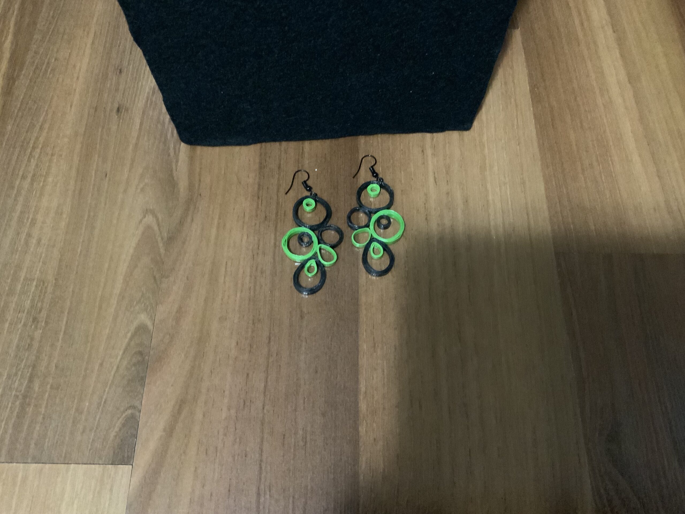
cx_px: 342
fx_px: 574
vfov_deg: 48.2
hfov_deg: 61.7
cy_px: 257
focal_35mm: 29
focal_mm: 3
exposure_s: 1/22
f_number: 1.8
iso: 640
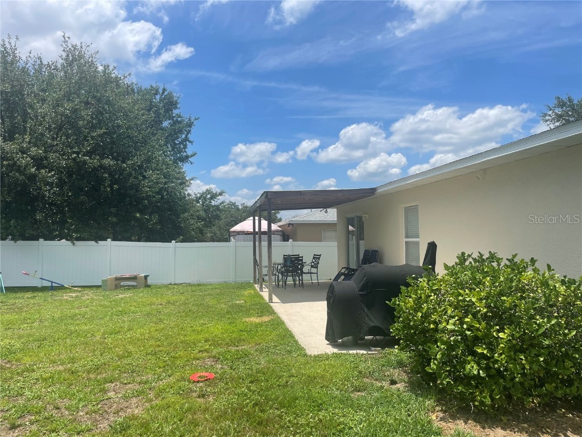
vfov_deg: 53.1
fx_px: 437
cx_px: 291
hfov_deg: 67.3
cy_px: 218
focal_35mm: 26
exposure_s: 1/5000
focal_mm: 4.2
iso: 32
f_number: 1.6
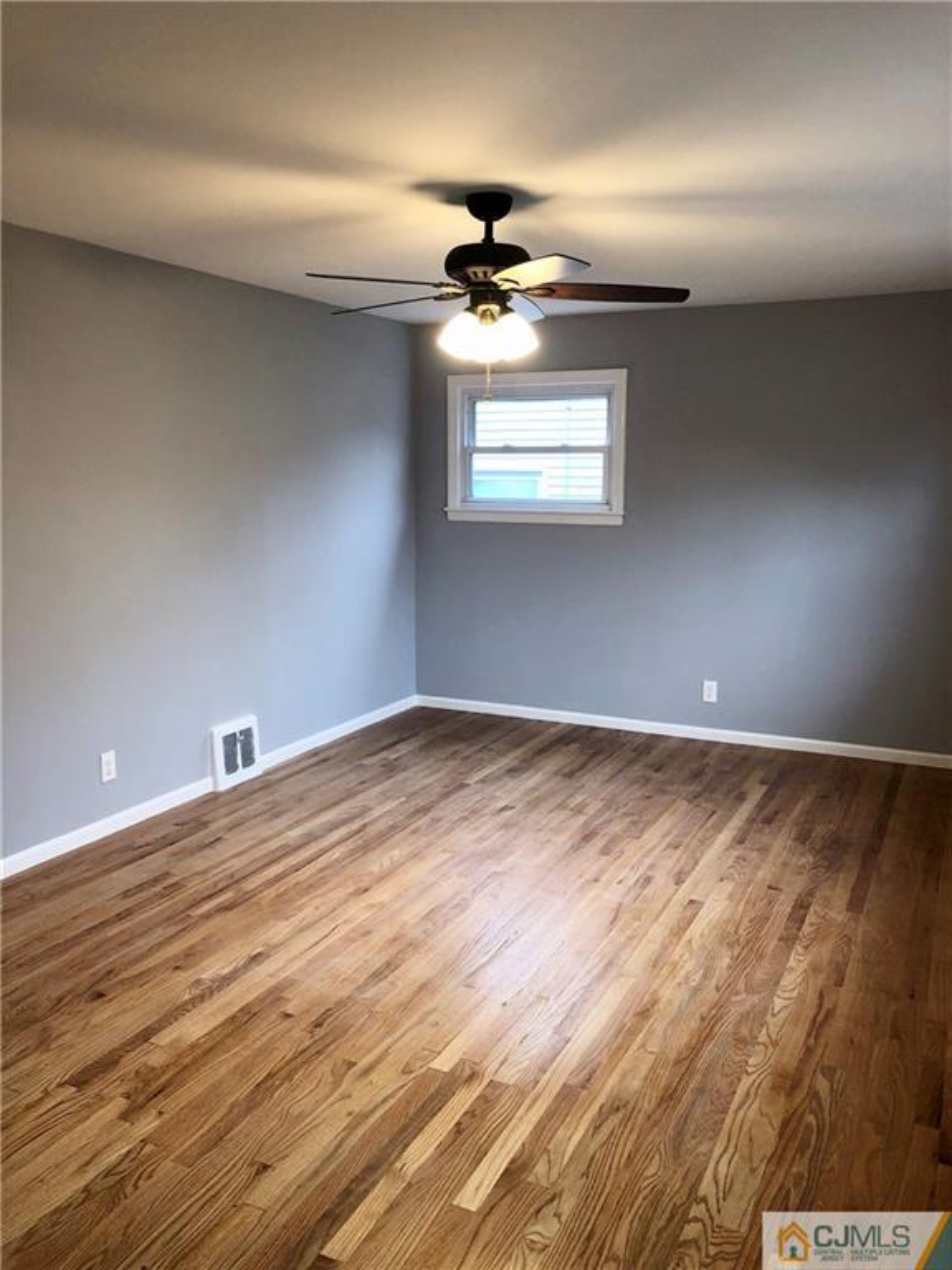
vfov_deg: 63.4
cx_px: 476
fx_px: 1027
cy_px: 635
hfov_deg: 49.7
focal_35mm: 28
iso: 20
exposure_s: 1/24
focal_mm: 4
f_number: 1.8
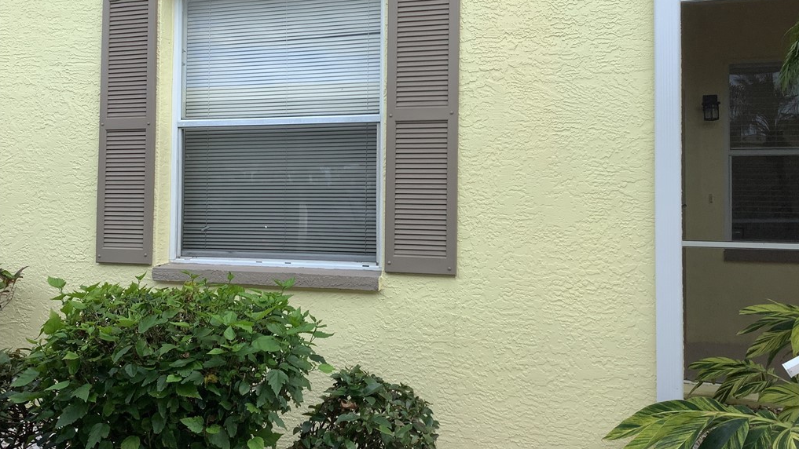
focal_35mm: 34
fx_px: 720
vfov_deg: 34.6
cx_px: 401
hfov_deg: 58.0
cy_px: 185
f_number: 2.4
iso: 25
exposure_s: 1/422
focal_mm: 3.3
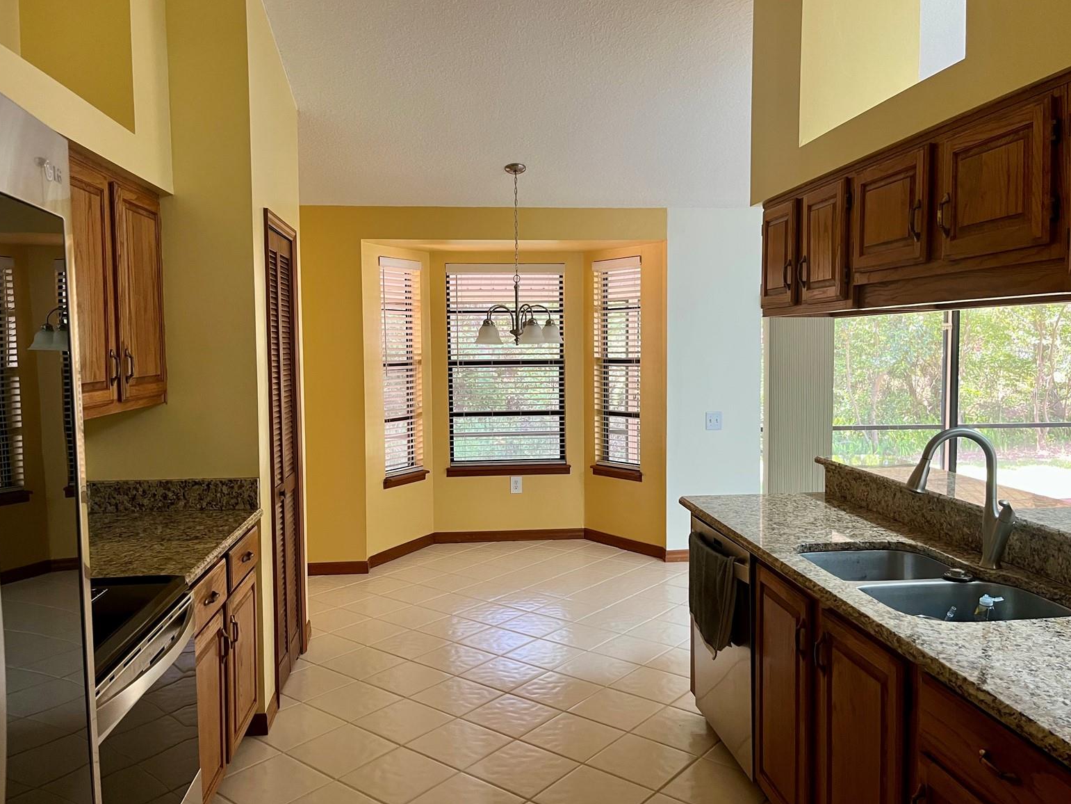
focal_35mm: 27
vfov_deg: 51.4
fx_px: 835
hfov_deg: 65.3
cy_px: 394
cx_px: 523
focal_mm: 5.1
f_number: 1.6
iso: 160
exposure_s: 1/60
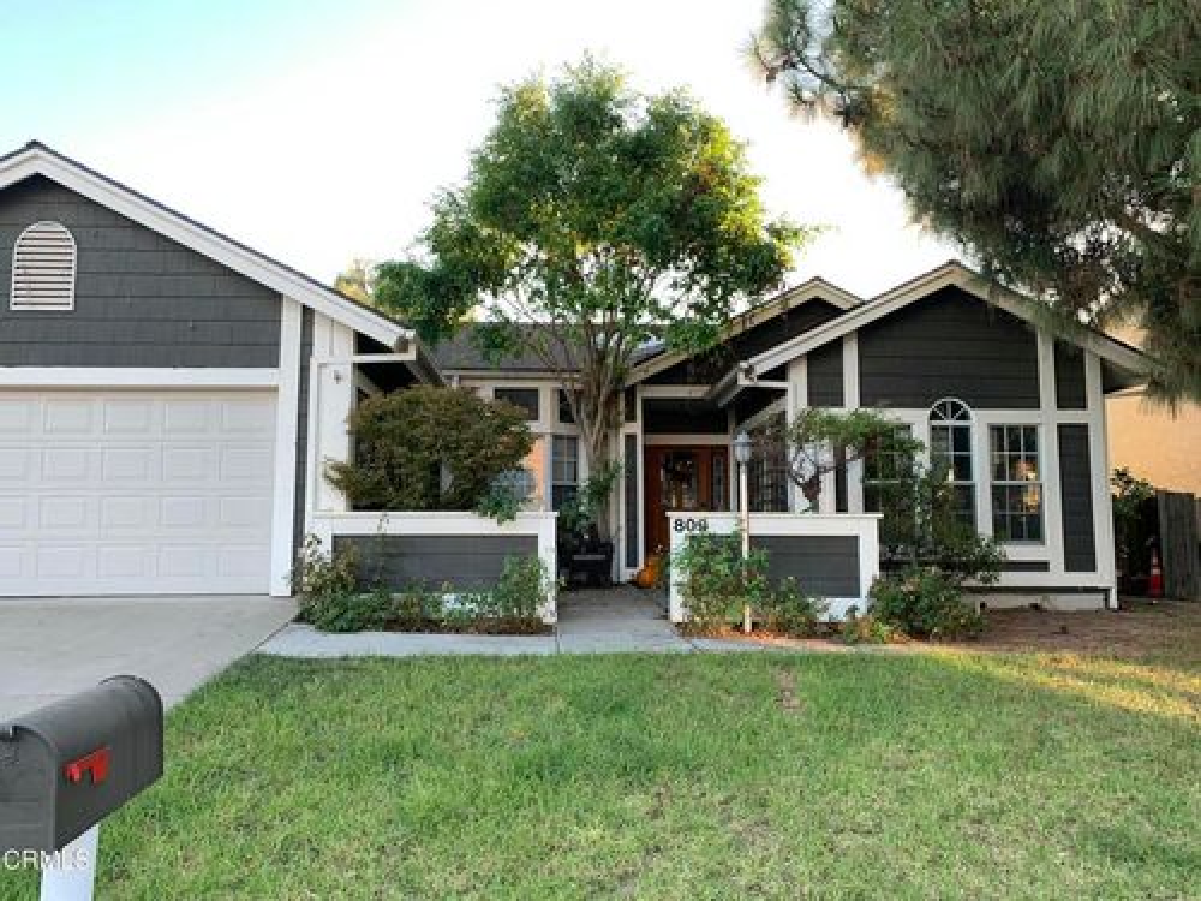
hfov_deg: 67.3
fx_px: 902
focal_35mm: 26
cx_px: 600
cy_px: 450
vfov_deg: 53.1
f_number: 1.8
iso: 64
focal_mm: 4.25
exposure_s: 1/121
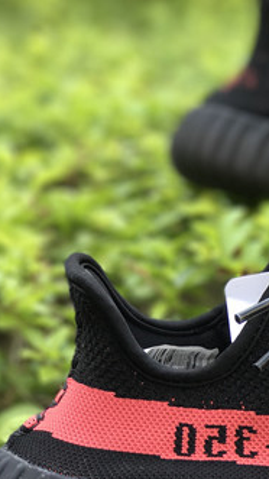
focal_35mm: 137
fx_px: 1739
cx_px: 405
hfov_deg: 8.6
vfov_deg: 15.6
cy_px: 338
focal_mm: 6.6
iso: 32
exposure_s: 1/100
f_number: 2.8
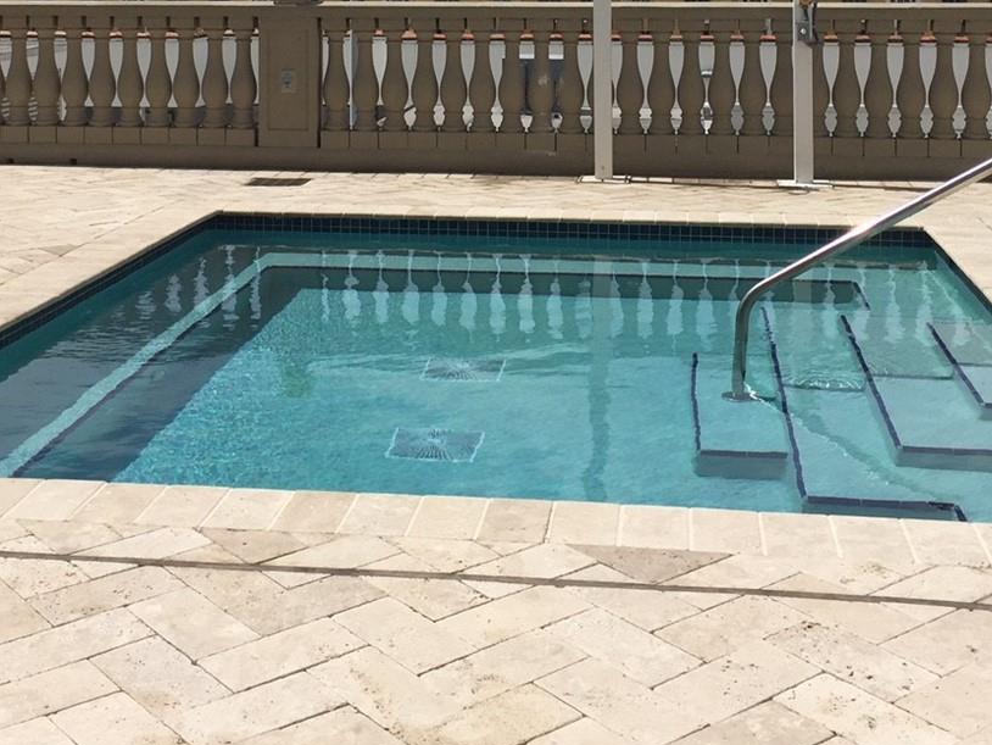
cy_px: 49
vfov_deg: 24.8
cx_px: 428
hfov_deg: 33.7
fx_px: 1634
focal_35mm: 57
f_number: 2.2
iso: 32
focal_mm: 4.15
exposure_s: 1/4950
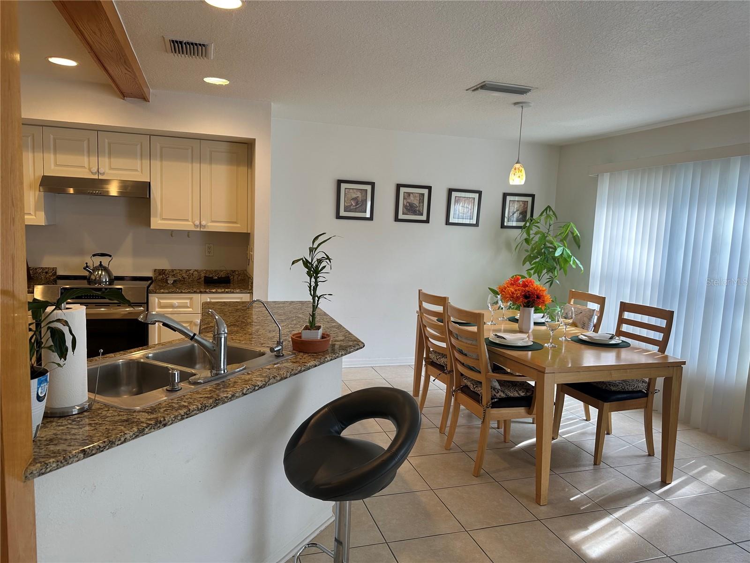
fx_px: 520
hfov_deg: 71.6
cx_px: 375
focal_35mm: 24
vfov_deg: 56.8
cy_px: 282
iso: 100
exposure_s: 1/120
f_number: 1.78
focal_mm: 6.86
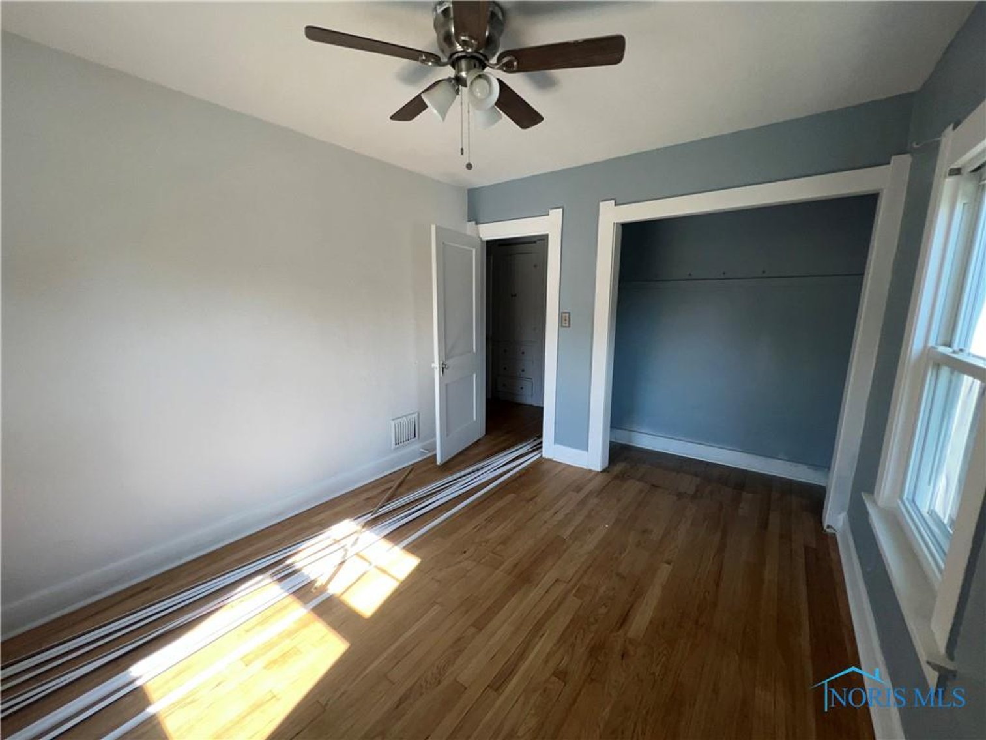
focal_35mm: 13
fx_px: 370
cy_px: 370
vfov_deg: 89.9
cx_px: 493
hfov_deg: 106.2
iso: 25
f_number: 1.8
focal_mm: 1.57
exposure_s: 1/183
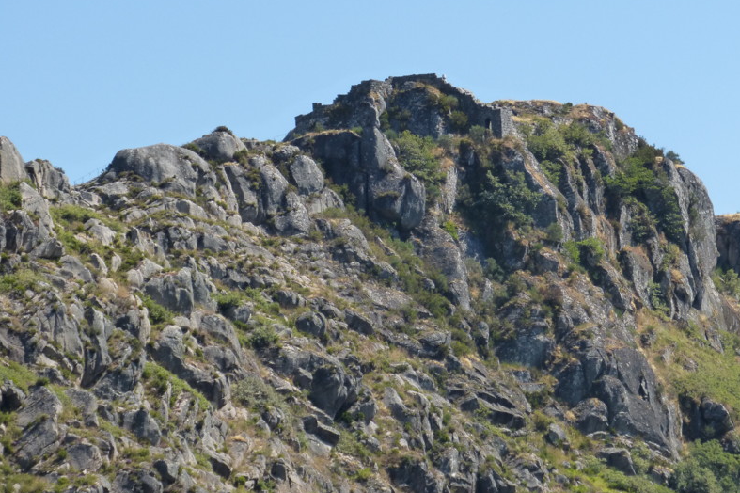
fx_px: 3390
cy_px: 182
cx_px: 404
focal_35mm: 165
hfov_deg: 12.5
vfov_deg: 8.3
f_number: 4
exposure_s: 1/800
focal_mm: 23.5
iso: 160
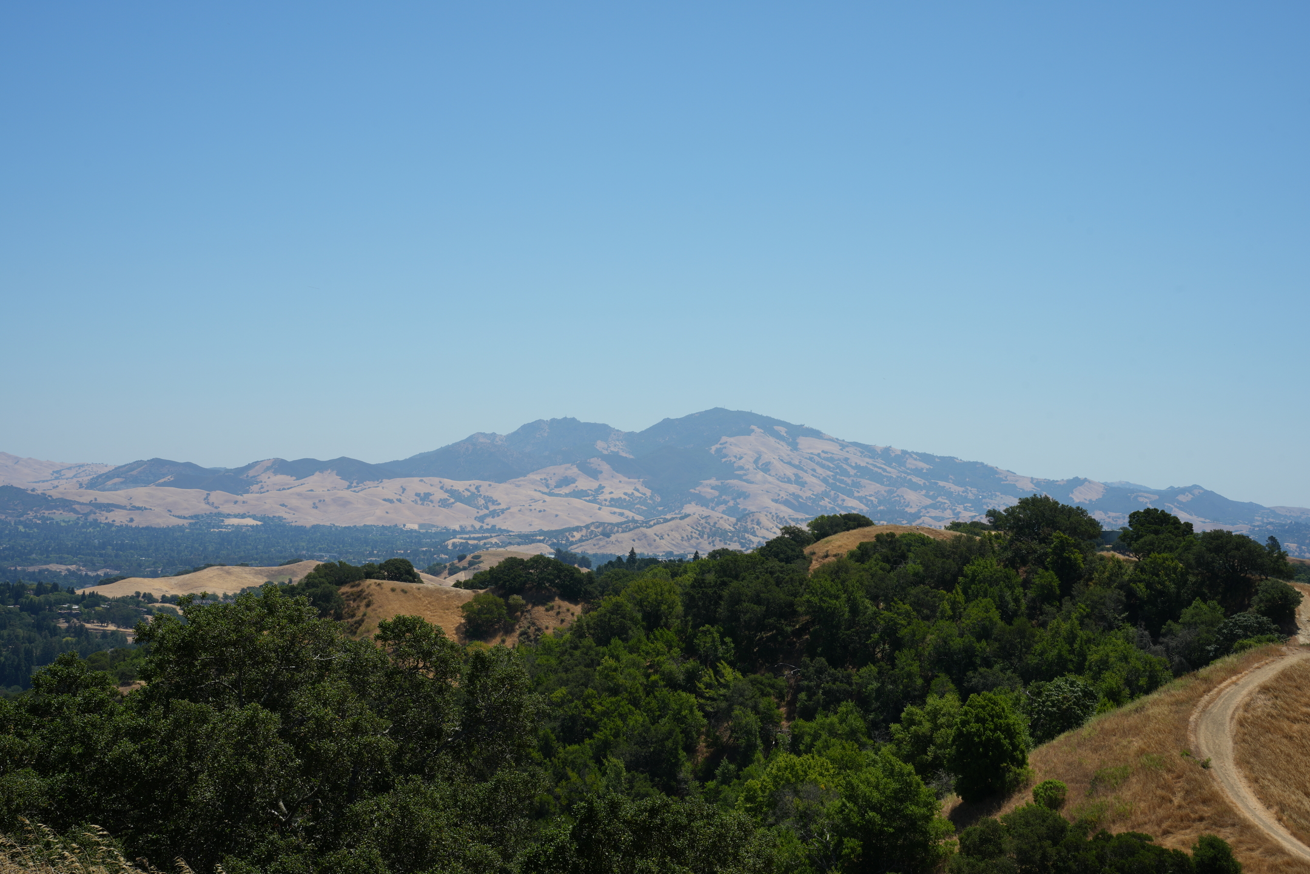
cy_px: 437
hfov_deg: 34.5
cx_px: 655
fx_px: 2110
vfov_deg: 23.4
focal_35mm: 58
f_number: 16
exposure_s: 1/100
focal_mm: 58
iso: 100
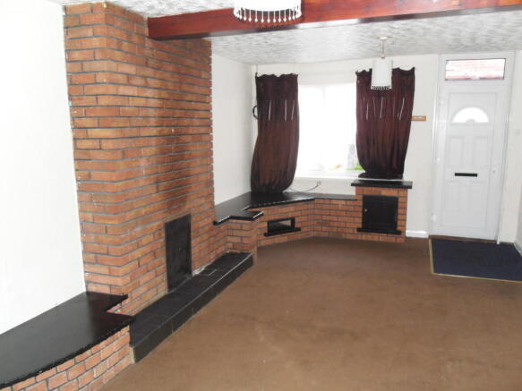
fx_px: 422
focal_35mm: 28
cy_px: 196
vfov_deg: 49.7
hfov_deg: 63.5
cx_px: 261
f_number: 2.8
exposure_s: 1/45
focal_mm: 6
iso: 400
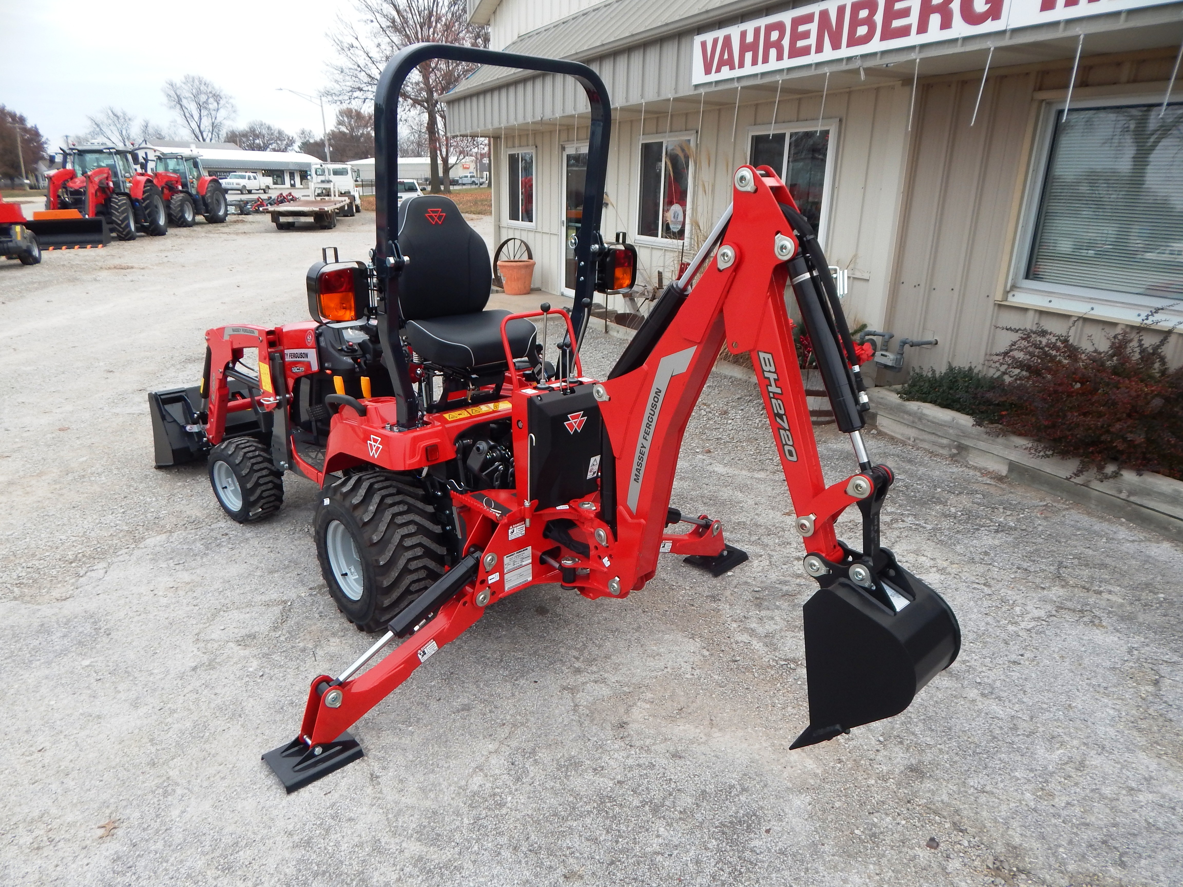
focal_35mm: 22
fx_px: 752
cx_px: 592
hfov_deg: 76.4
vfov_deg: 61.1
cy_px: 444
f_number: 3
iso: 125
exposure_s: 1/200
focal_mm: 4
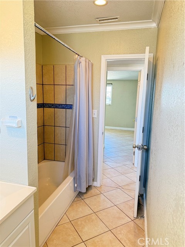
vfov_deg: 71.6
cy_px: 124
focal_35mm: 24
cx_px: 92
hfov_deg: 56.8
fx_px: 171
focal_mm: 6.76
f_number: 1.78
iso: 320
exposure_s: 1/60
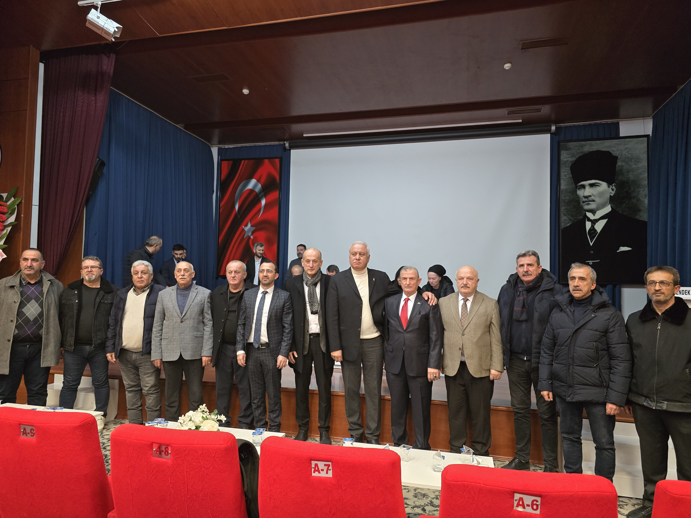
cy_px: 259
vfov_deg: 58.9
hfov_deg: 73.9
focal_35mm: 23
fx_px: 459
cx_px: 346
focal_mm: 6.3
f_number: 1.7
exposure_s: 1/100
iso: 1250
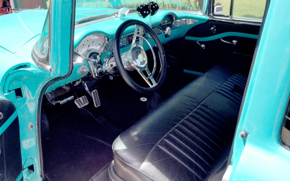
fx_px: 245
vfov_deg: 40.6
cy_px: 83
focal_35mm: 31
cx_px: 145
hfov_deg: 61.2
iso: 32
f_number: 2.2
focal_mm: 4.15
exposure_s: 1/648
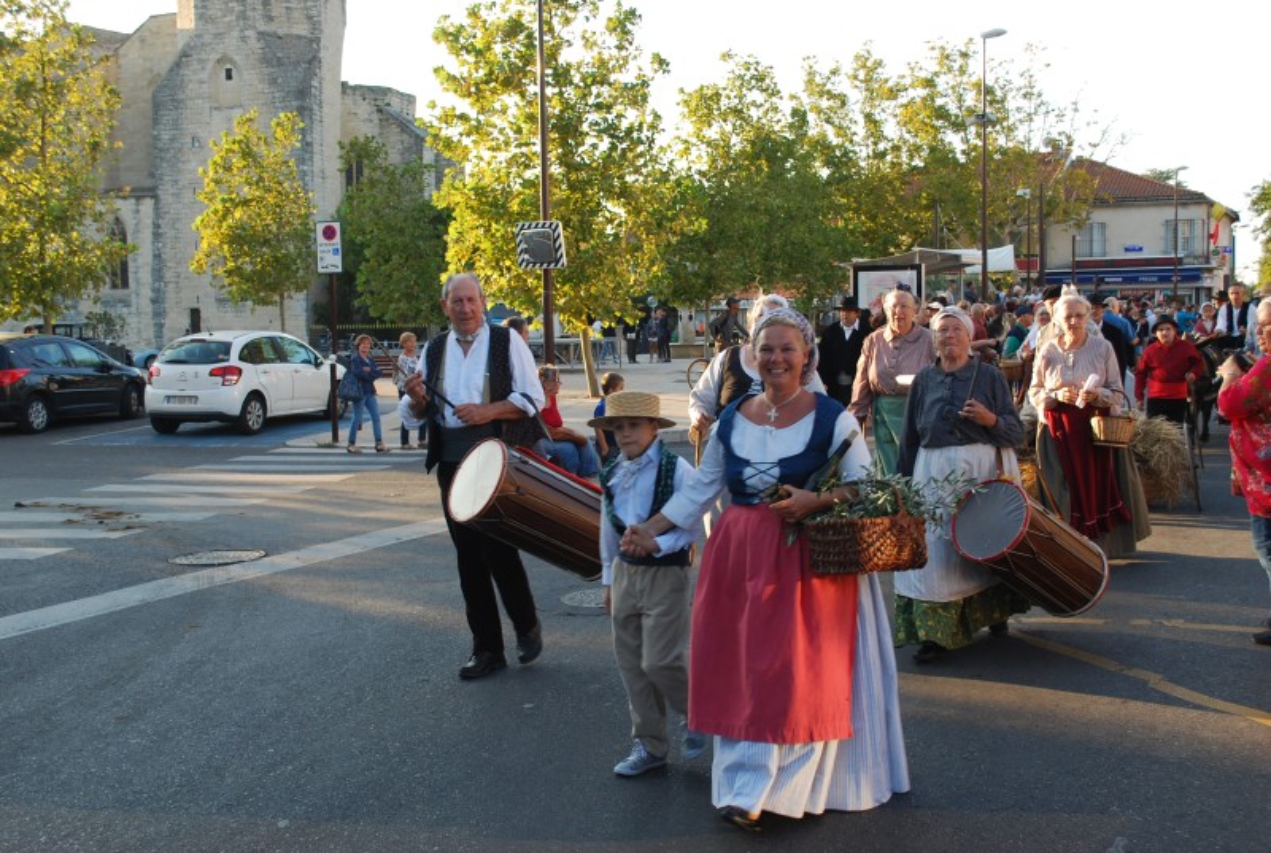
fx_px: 1380
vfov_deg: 34.4
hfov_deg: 49.5
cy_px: 426
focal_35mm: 39
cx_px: 636
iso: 200
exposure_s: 1/125
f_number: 5.6
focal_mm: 26
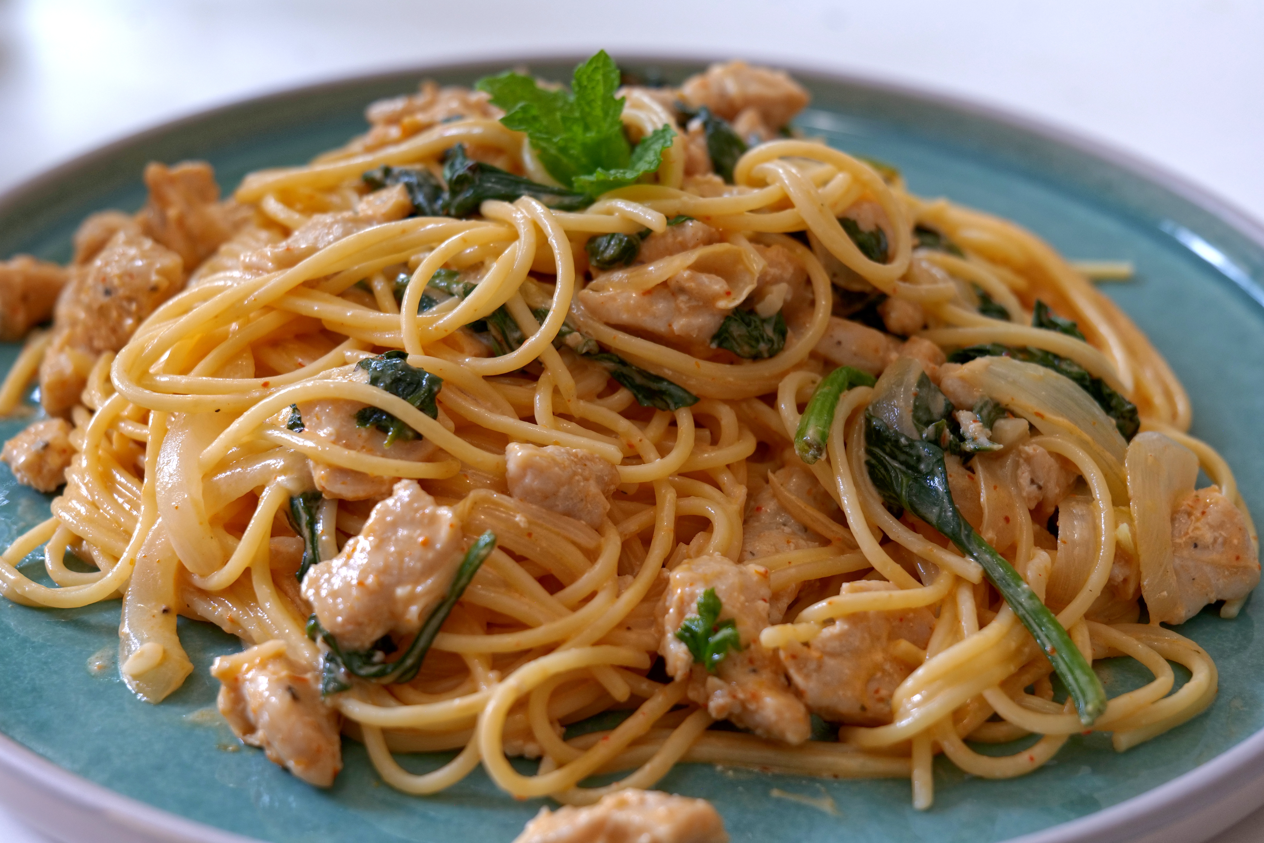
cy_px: 422
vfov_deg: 22.6
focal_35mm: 60
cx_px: 632
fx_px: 2107
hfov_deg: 33.4
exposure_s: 1/80
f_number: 7.1
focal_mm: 60
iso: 1250
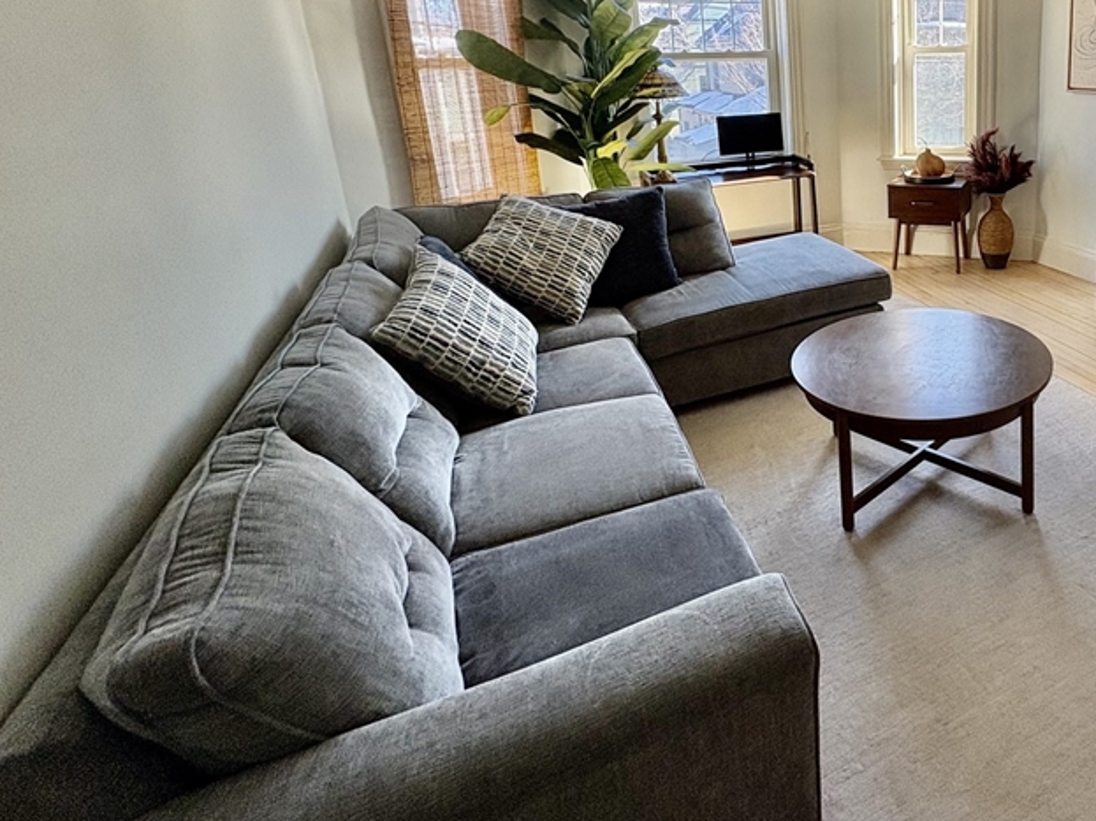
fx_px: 728
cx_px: 883
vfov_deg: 56.6
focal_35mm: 23
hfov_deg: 66.8
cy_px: 229
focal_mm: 2.22
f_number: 2.2
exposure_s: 1/120
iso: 160
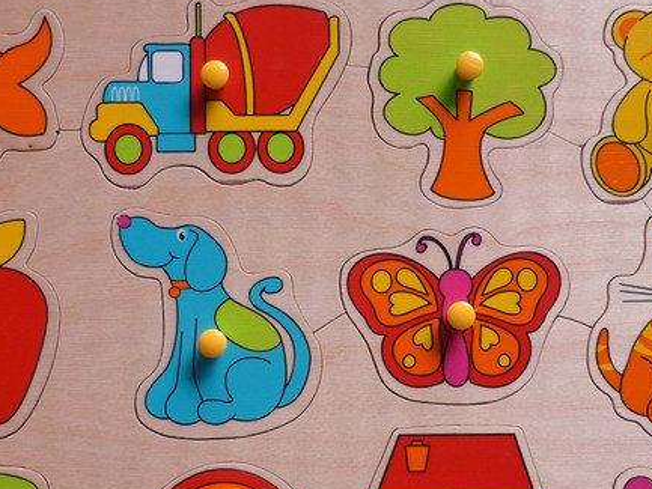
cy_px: 333
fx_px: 1149
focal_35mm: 61
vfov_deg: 23.9
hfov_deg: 31.7
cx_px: 334
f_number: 2.8
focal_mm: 5.5
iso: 100
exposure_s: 1/30
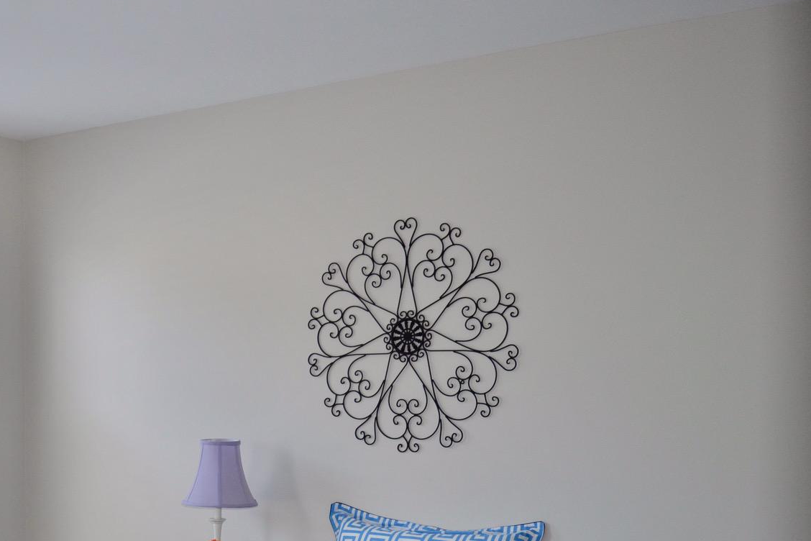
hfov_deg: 37.8
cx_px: 89
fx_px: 1104
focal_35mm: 49
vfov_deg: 26.7
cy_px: 468
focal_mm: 18
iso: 220
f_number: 4
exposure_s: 1/125
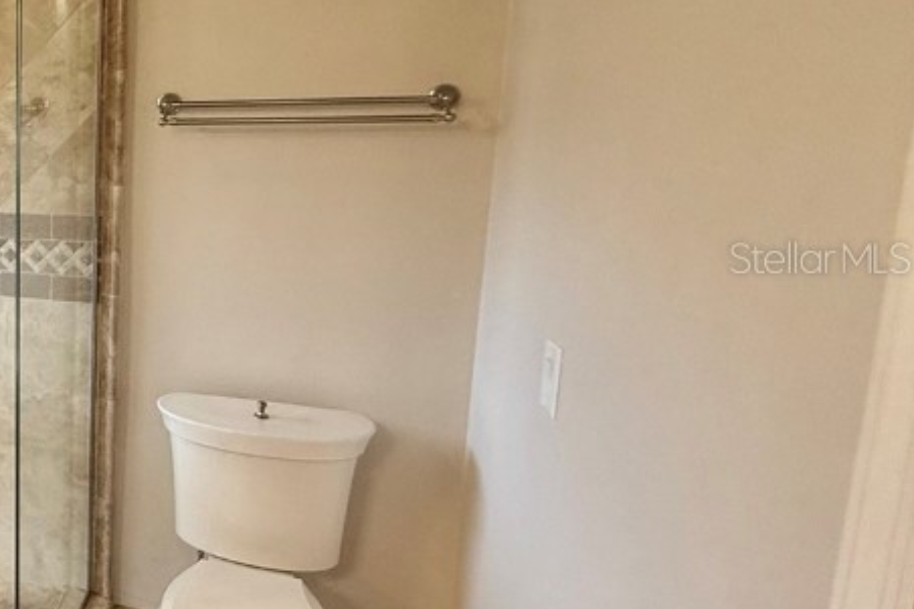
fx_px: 837
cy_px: 257
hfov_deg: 43.0
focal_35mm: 33
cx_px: -115
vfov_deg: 39.8
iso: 320
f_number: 2.2
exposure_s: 1/120
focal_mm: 2.22
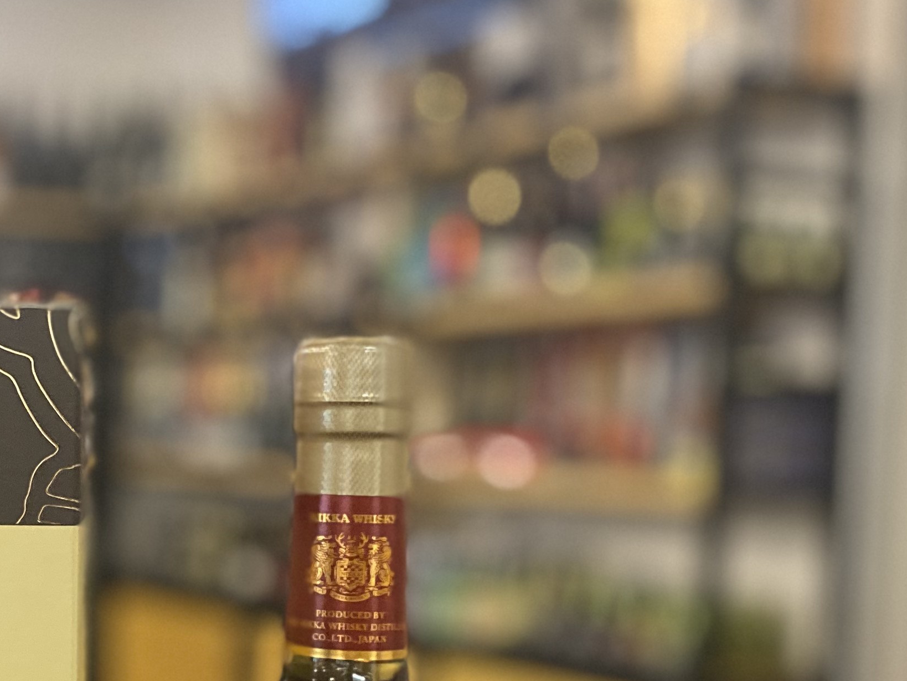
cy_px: 597
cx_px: 43
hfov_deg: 28.7
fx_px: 1677
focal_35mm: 64
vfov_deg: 22.4
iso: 400
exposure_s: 1/33
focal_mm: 4.25
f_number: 1.8
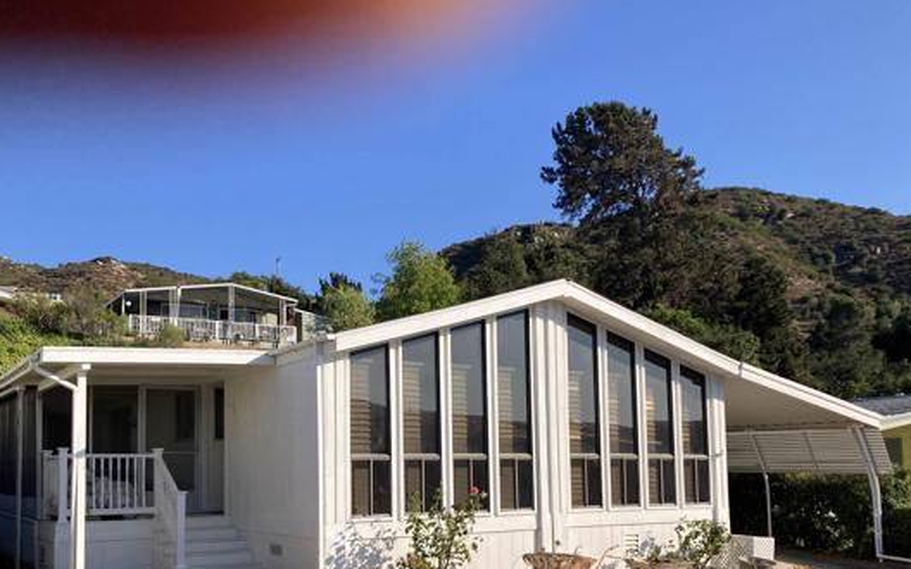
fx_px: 894
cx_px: 399
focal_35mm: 36
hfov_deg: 53.9
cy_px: 410
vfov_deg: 34.7
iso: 20
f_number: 1.8
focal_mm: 3.99
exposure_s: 1/1845
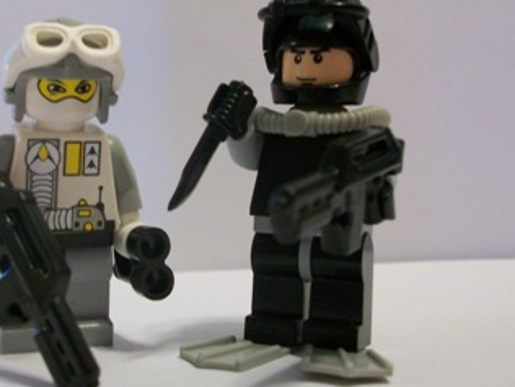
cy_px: 159
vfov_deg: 27.5
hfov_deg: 35.8
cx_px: 165
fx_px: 789
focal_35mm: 53
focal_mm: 5.7
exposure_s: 1/18.3
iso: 160
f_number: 2.8
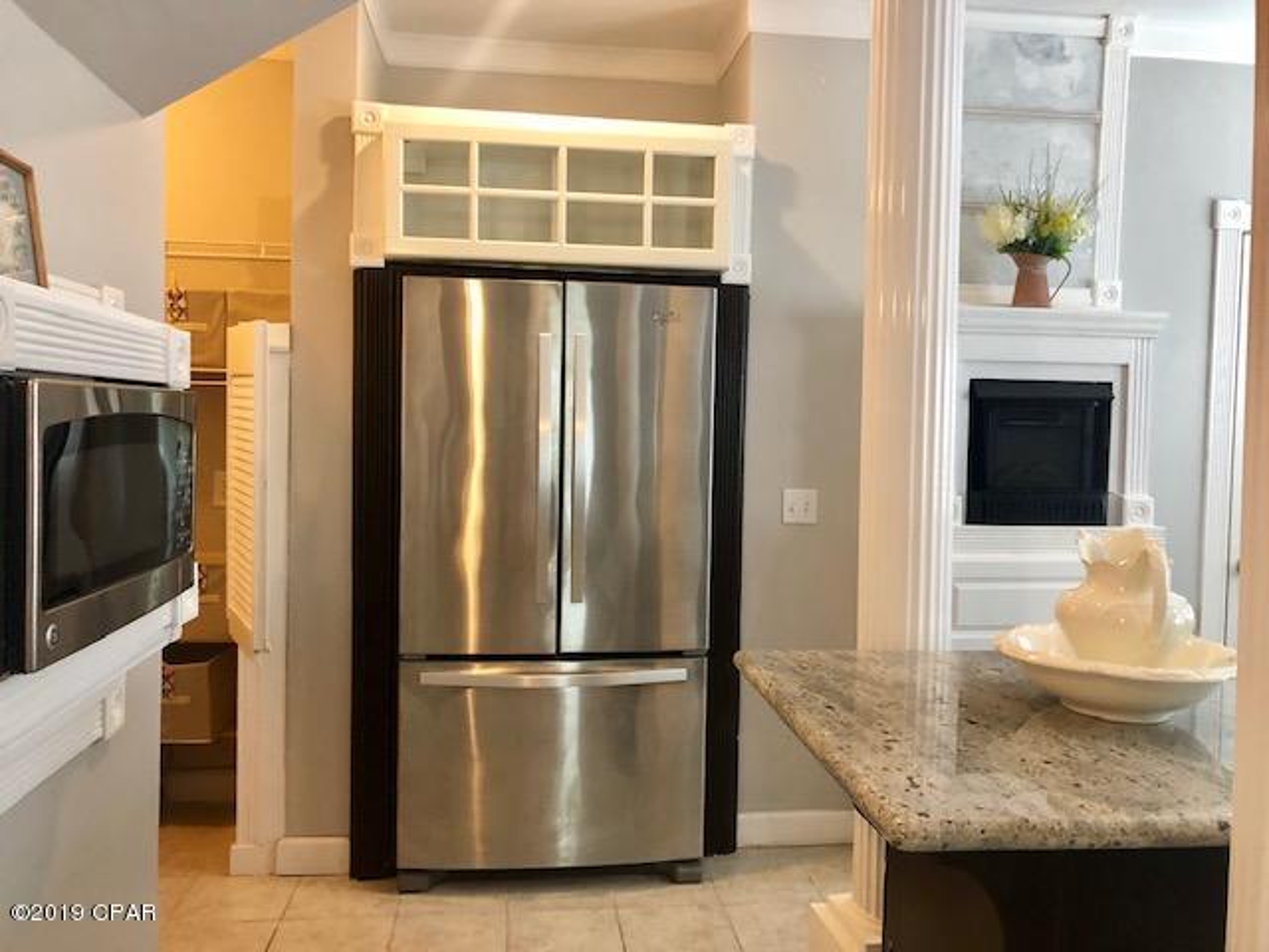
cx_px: 634
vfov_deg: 49.7
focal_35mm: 28
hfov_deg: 63.4
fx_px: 1026
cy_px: 476
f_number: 1.8
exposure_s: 1/15
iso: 64
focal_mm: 3.99
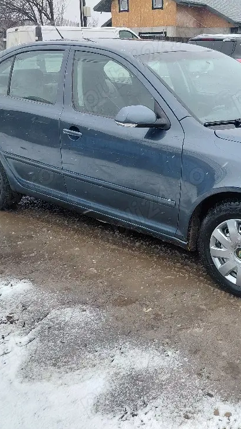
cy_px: 218
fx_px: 420
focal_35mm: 37
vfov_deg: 54.0
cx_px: 181
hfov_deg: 31.4
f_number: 1.8
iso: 50
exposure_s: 1/323
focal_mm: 4.69
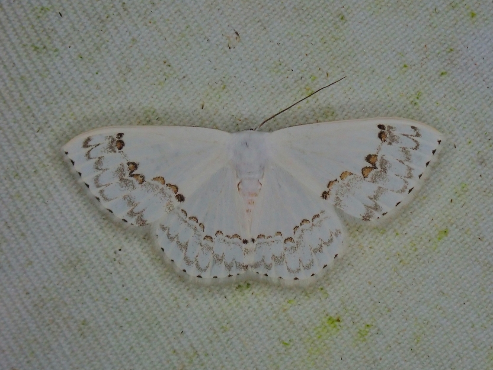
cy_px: 185
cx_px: 246
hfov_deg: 19.6
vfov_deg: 14.8
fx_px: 1424
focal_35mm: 100
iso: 200
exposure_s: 1/250
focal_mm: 18
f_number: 18
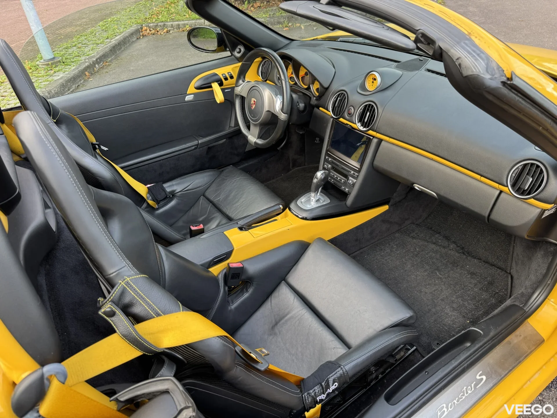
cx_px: 278
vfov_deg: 56.8
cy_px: 209
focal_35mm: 24
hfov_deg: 71.6
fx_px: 386
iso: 80
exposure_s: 1/121
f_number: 1.78
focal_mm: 6.76
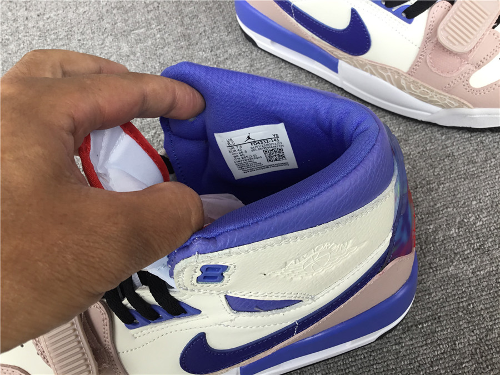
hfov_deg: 58.4
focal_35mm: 31
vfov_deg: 45.4
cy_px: 188
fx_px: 448
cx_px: 250
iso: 32
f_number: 2.4
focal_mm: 3.3
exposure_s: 1/100
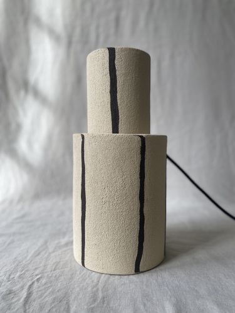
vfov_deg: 67.3
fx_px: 235
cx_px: 118
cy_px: 156
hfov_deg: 53.1
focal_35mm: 26
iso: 32
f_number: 1.8
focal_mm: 4.25
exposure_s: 1/297
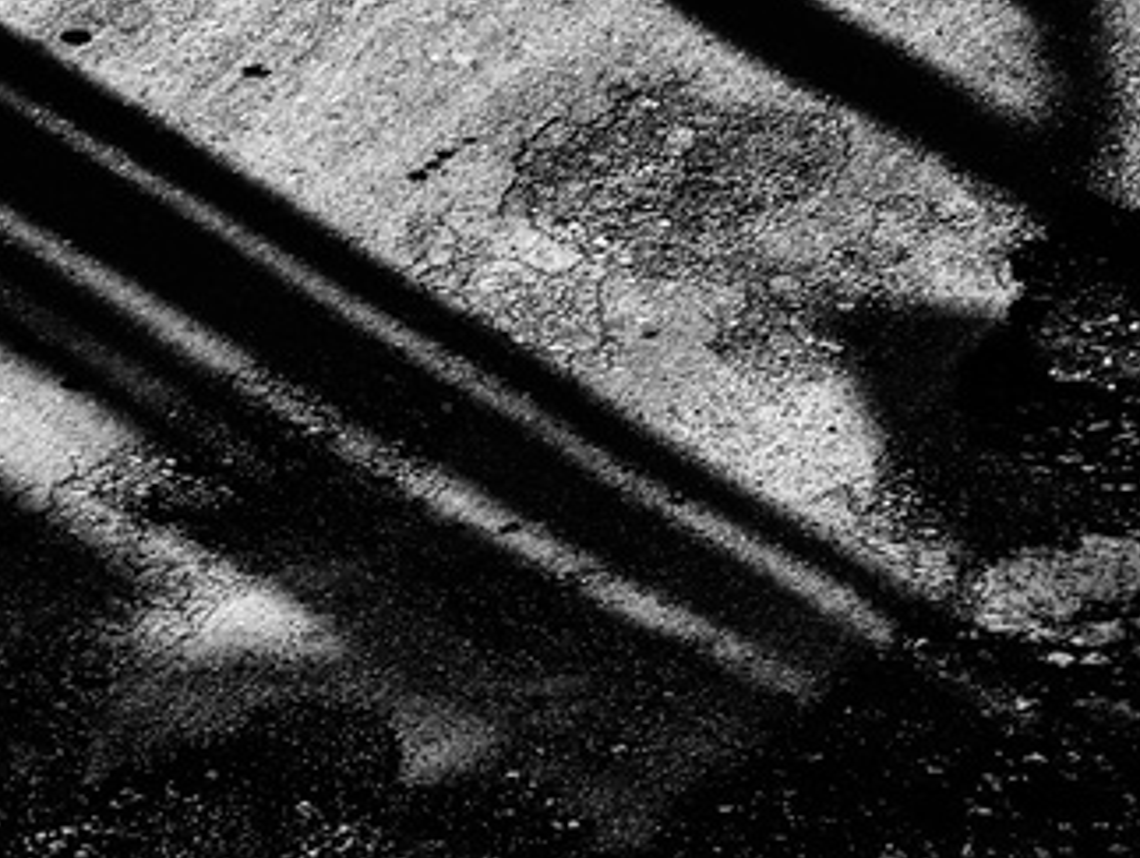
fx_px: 29376
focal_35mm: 891
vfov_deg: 1.7
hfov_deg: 2.2
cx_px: 1493
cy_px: 365
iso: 200
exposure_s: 1/250
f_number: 9.5
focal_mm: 200
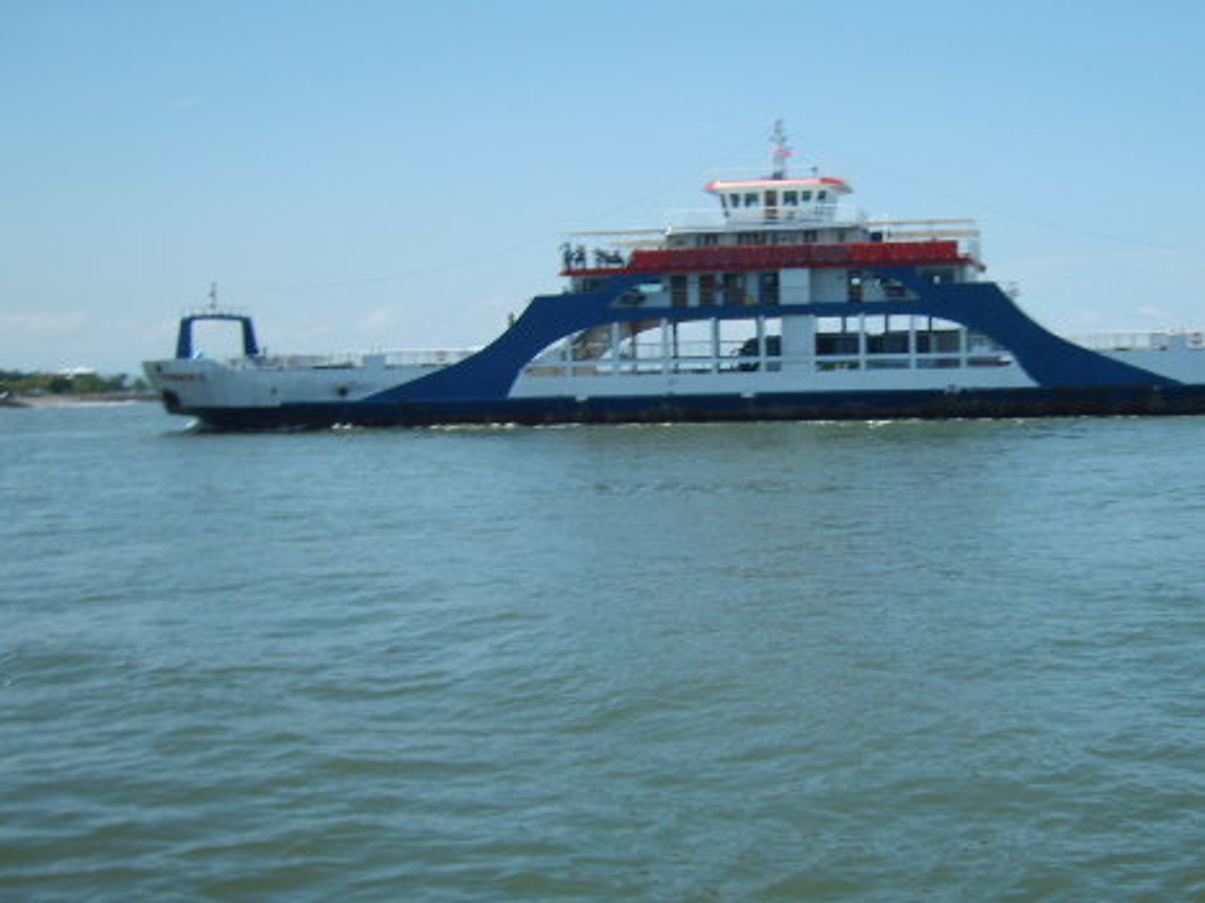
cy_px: 482
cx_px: 782
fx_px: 1670
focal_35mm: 48
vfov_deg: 30.2
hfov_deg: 39.3
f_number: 7.1
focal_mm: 5.8
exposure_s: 1/180
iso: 50
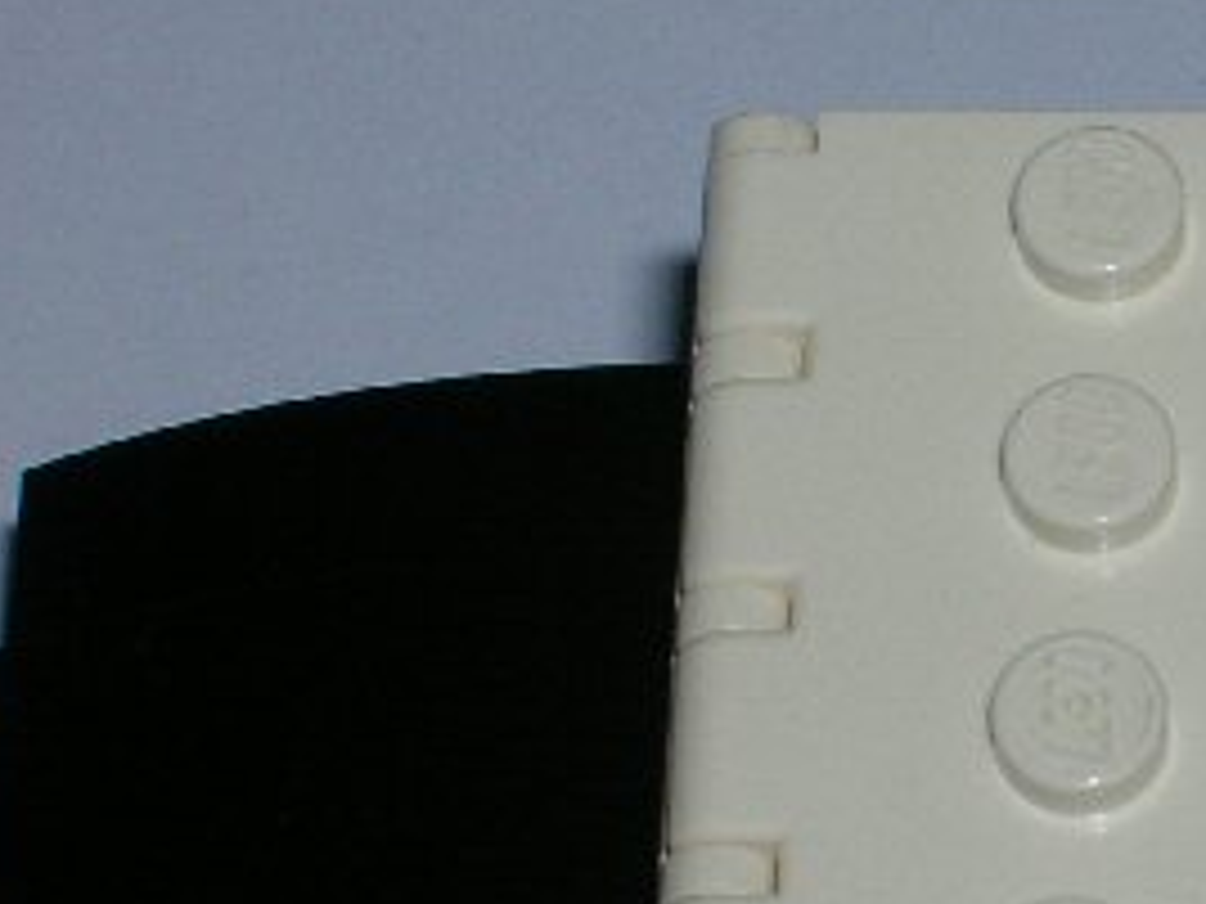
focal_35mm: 261
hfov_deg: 7.5
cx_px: 1346
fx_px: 9093
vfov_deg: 5.7
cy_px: 821
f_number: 7.6
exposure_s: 1/60.1
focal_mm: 15
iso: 50
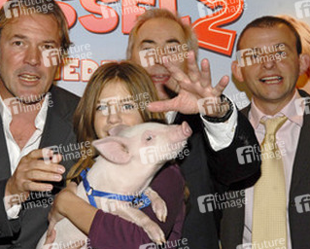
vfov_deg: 17.7
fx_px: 799
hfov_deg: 21.9
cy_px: 128
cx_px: 137
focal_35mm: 87
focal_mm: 44
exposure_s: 1/125
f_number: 8
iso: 400
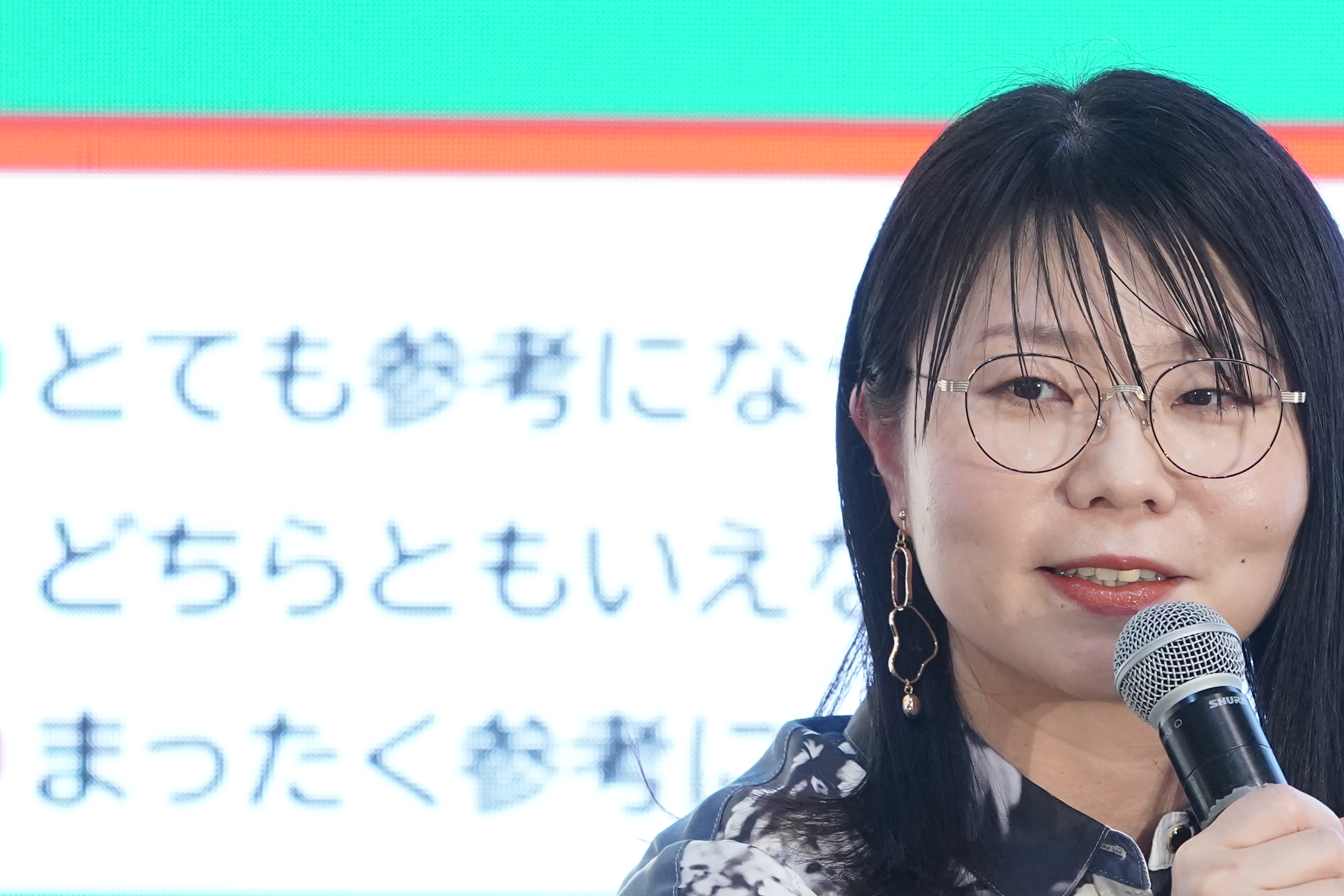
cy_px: 790
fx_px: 29905
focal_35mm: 801
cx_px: 1225
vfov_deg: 1.7
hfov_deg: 2.6
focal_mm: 394
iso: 5000
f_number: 6.3
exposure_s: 1/200
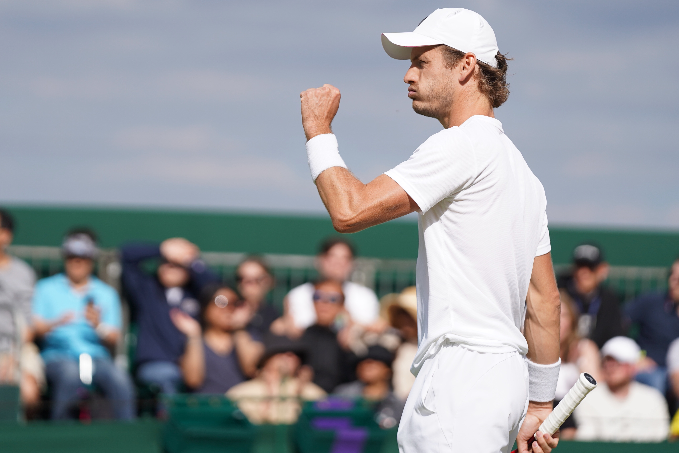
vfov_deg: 8.4
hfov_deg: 12.5
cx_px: 340
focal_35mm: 164
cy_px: 226
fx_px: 3093
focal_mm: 164
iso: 125
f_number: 2.8
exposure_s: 1/2500
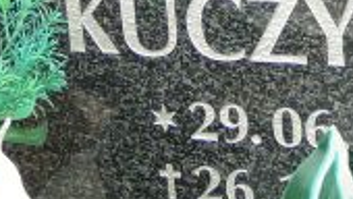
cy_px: -15
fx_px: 2108
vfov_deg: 5.4
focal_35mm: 225
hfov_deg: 9.5
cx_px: 301
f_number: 3.5
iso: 100
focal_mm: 8.2
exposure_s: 1/60
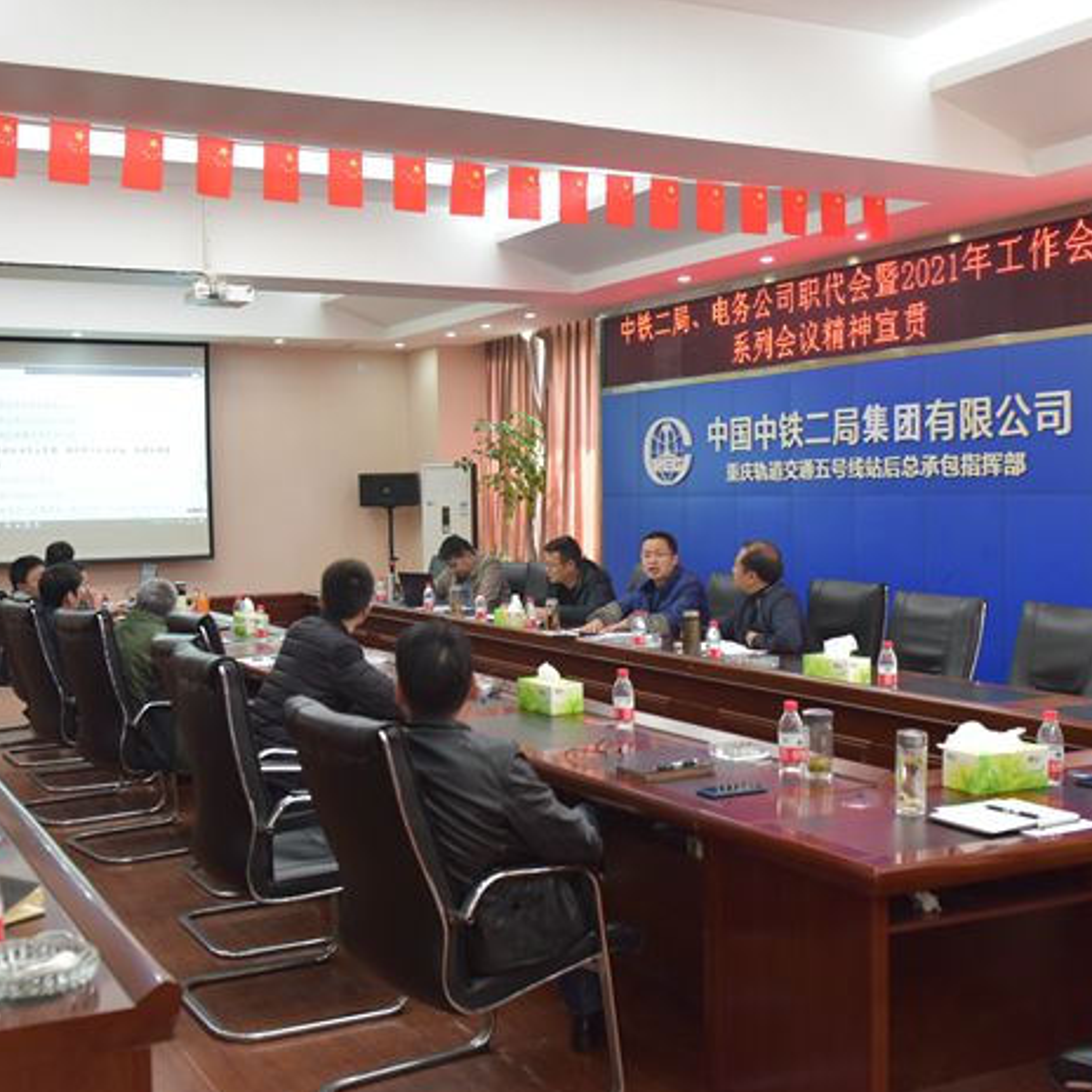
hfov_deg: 40.9
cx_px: 504
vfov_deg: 40.9
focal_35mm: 41
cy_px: 547
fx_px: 1463
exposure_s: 1/80
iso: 1600
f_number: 4.5
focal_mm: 32
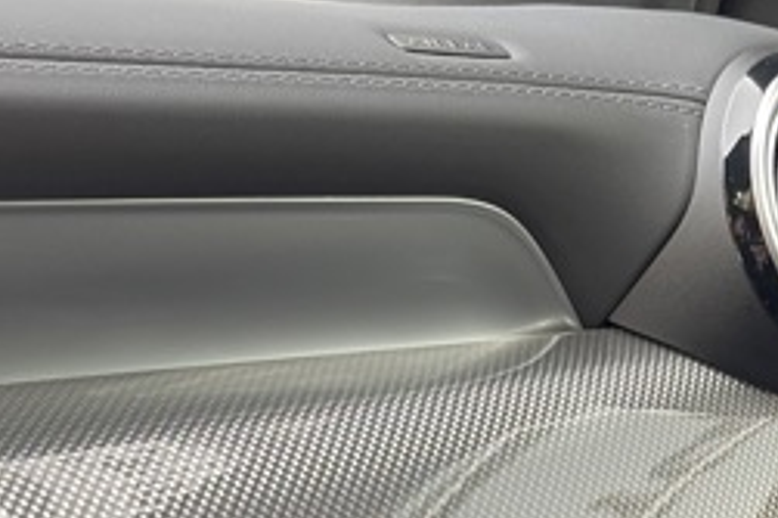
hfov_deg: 24.1
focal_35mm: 83
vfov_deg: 15.4
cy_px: 729
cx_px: 620
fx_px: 1792
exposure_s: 1/50
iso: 80
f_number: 1.6
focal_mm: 5.1
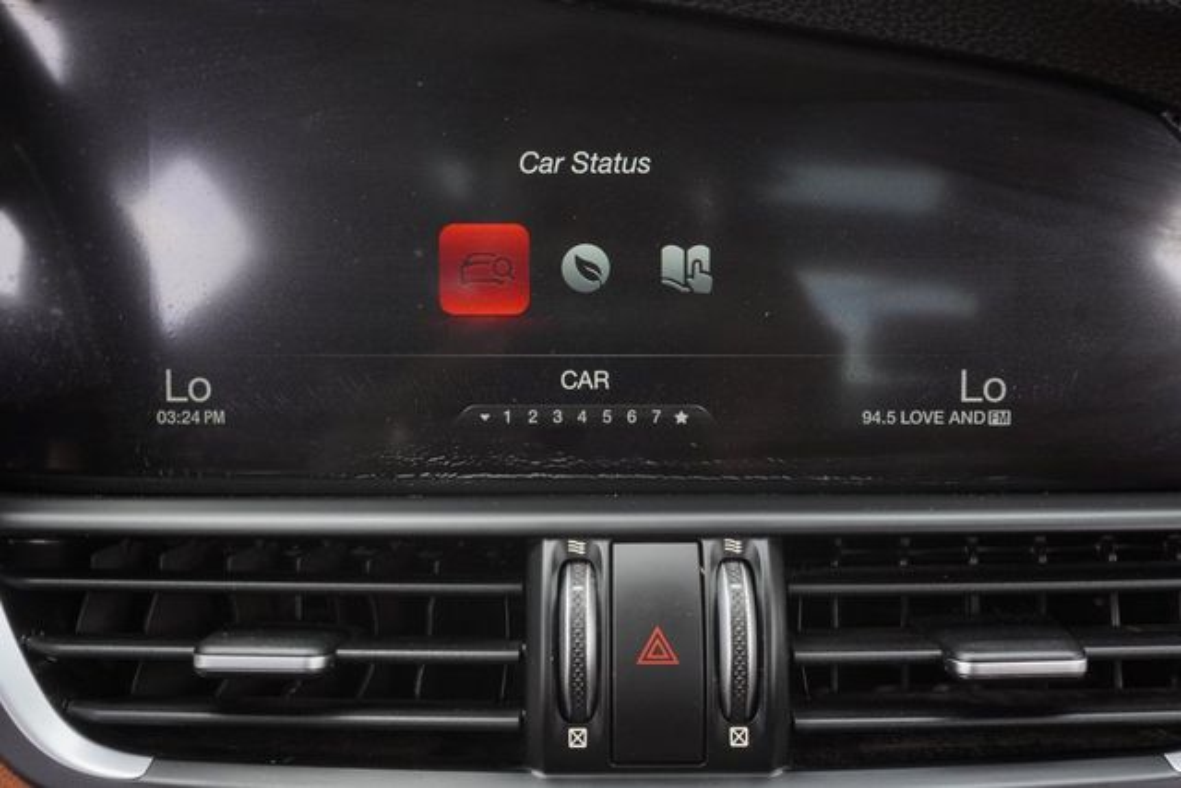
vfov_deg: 30.9
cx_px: 590
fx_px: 1427
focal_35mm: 44
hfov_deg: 45.0
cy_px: 394
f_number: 13
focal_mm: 29
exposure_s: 1/15
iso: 160
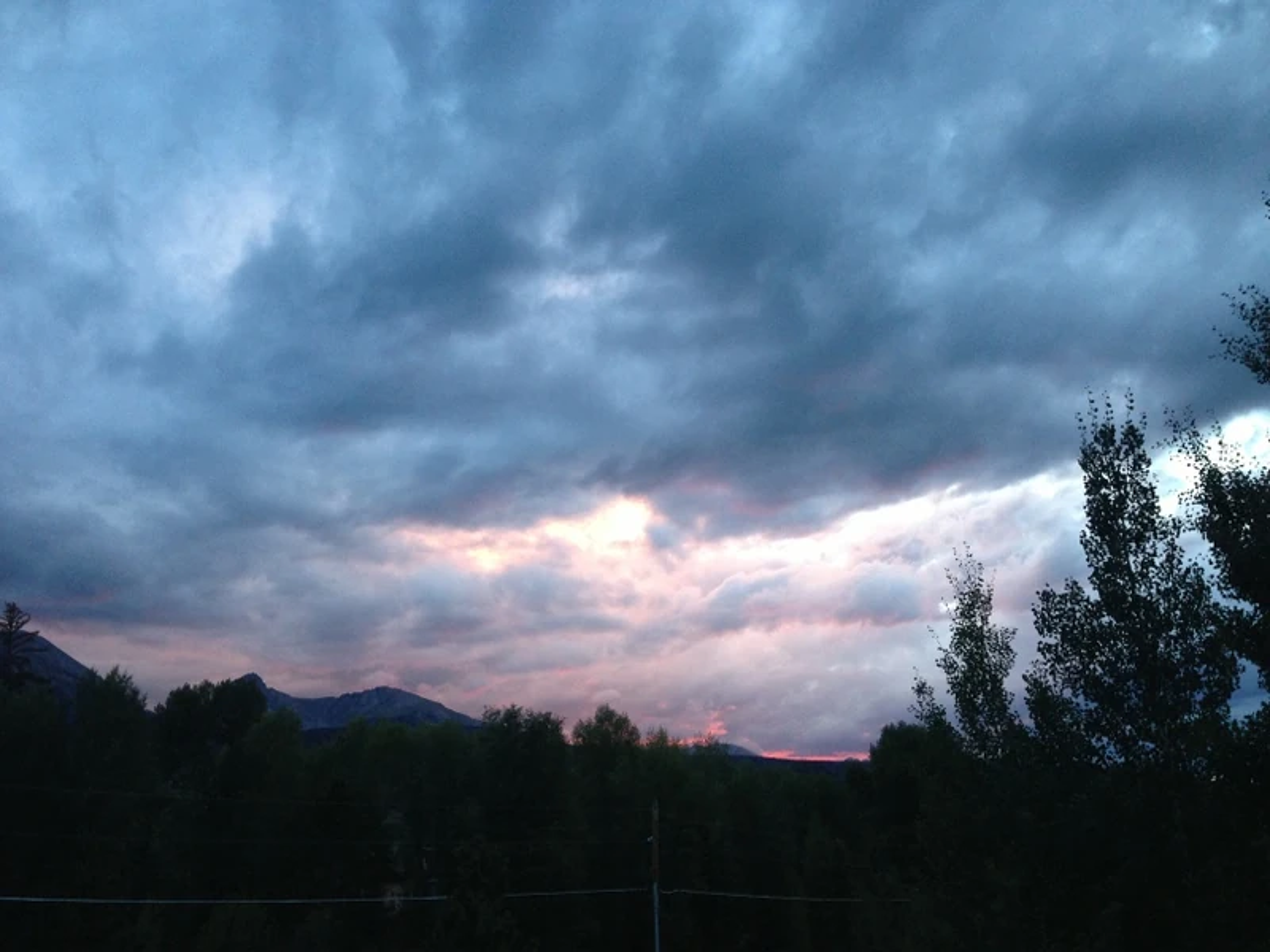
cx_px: 635
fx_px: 1211
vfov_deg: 42.9
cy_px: 476
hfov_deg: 55.4
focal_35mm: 33
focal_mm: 4.13
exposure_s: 1/20
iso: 100
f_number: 2.4
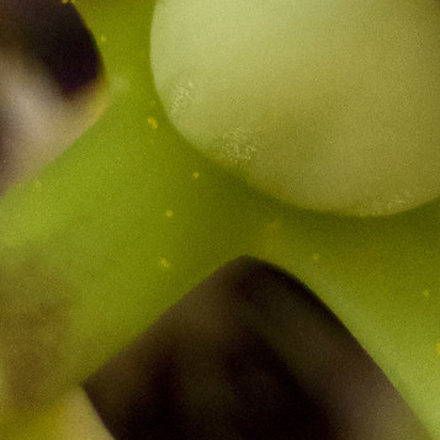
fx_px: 16020
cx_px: 316
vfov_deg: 1.6
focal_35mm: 1114
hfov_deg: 1.6
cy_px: 22
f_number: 4.8
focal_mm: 130
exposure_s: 1/400
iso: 3200
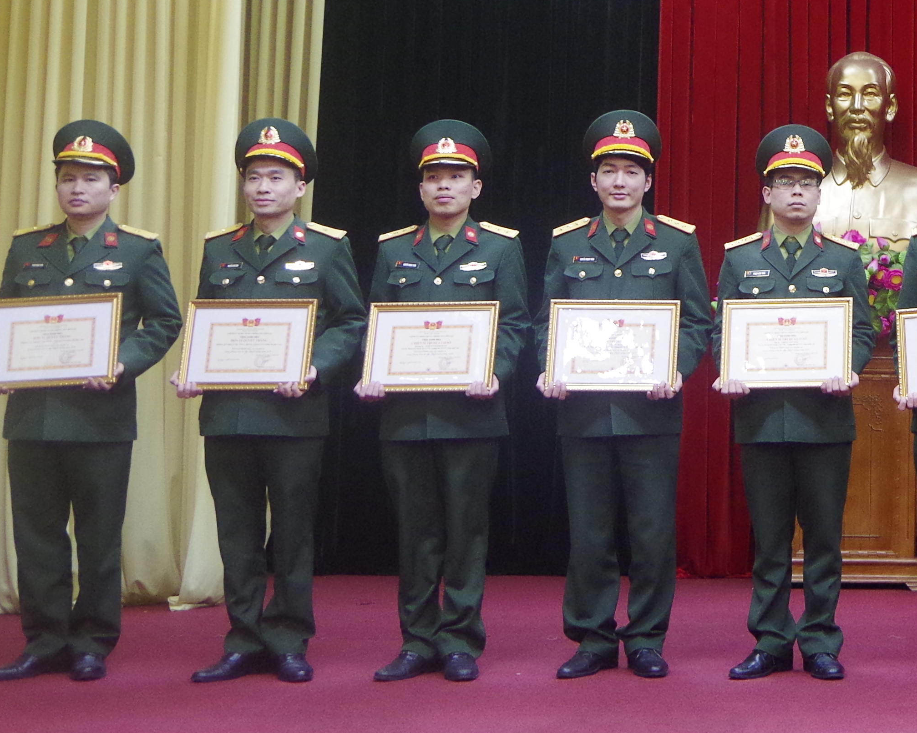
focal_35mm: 71
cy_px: 117
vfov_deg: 21.2
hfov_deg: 24.5
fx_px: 1927
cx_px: 1075
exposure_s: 1/50
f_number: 4
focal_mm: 21
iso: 1600
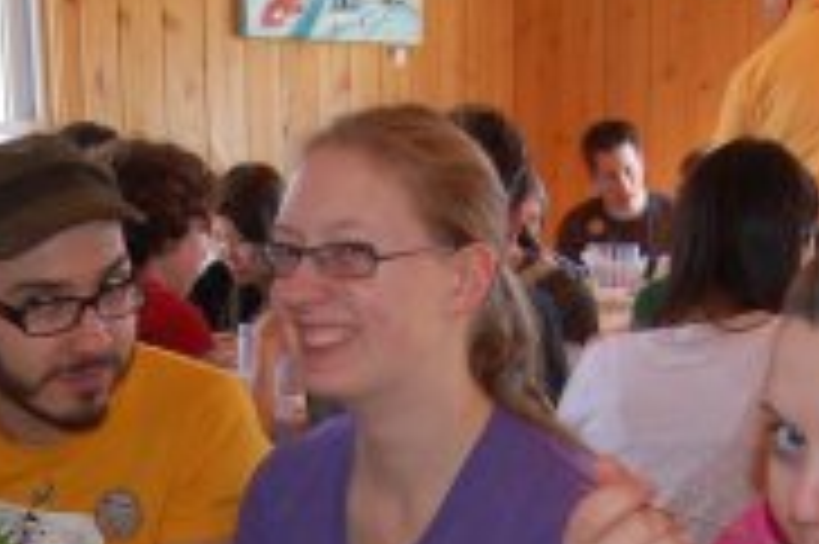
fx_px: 1682
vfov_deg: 17.7
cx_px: 387
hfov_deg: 27.4
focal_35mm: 74
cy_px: 618
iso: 400
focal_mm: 20
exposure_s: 1/60
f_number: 3.8
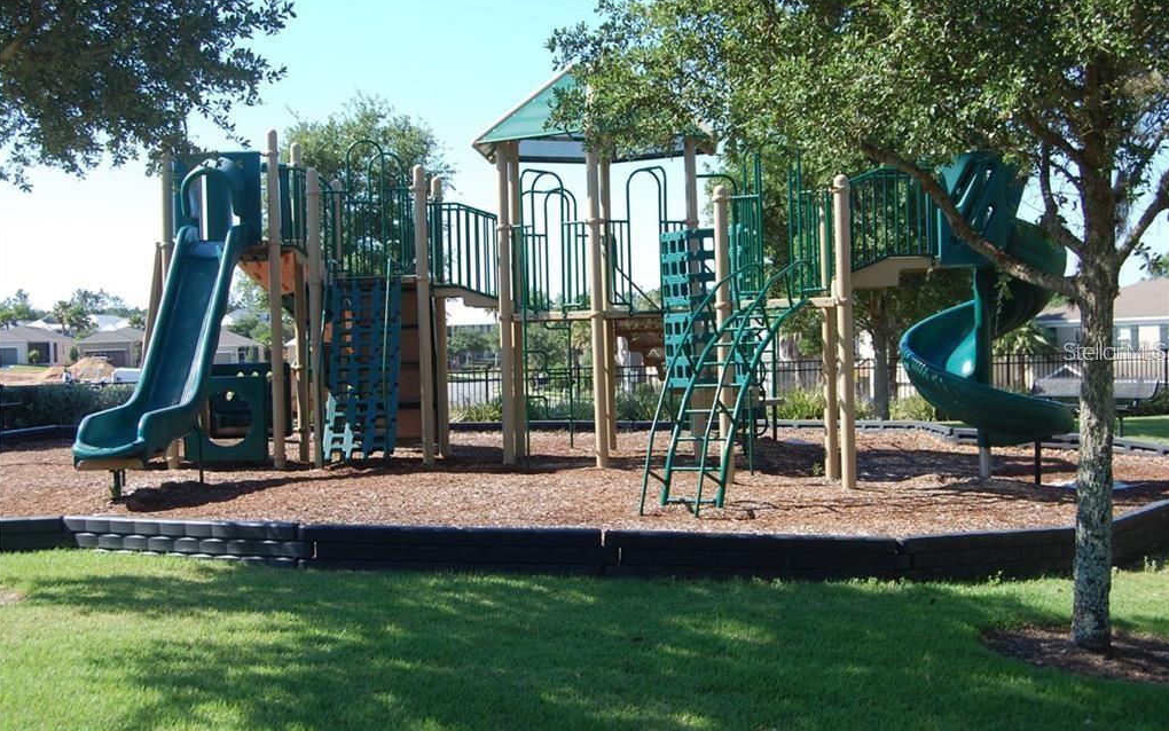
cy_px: 351
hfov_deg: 42.2
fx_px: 1514
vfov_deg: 27.1
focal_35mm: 48
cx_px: 584
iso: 200
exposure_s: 1/250
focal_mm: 31
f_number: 8
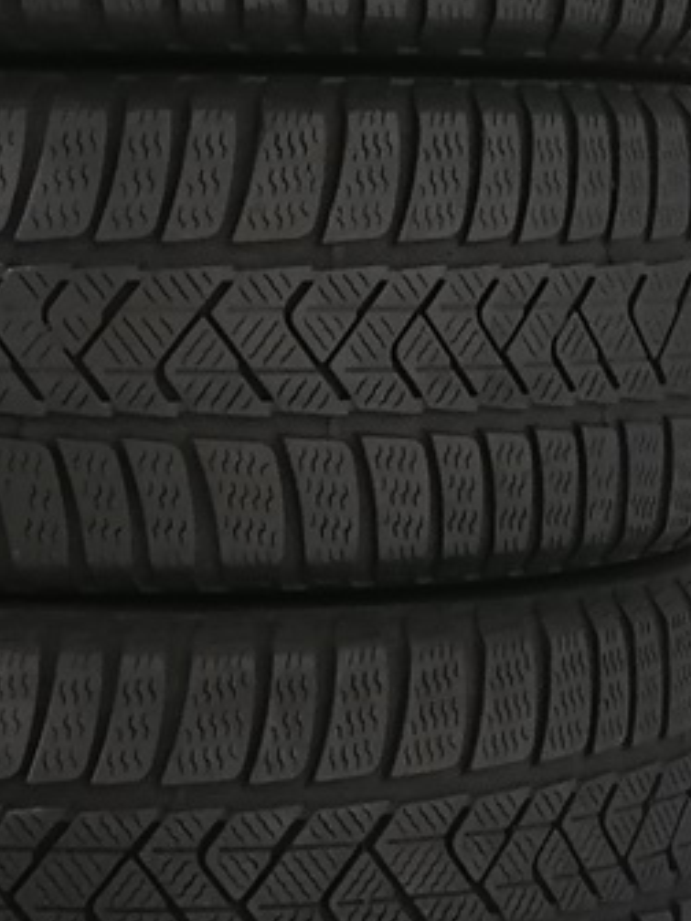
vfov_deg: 18.4
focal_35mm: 107
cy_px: 559
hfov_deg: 13.7
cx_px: 118
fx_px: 2848
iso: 800
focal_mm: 5.4
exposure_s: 1/24
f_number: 1.8
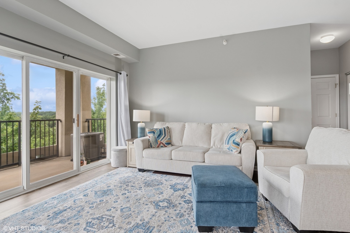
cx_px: 175
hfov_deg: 90.0
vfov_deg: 67.4
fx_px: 175
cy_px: 116
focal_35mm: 18
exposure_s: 1/15
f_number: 8
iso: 250
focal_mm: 12
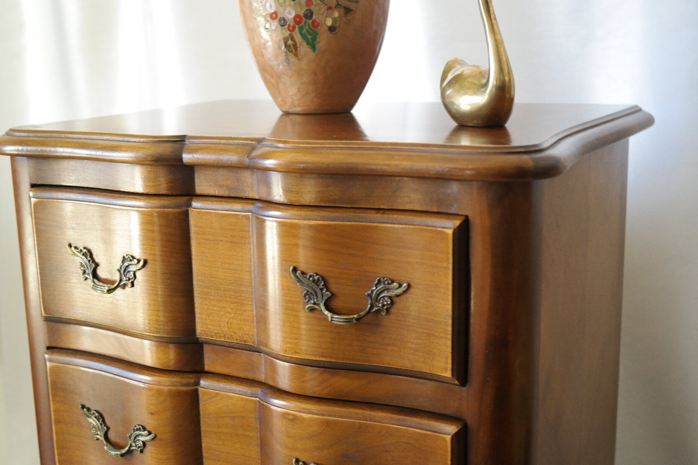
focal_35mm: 48
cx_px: 336
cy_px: 233
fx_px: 931
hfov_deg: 41.1
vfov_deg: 28.1
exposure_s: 1/30
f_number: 5.6
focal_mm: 30
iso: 800
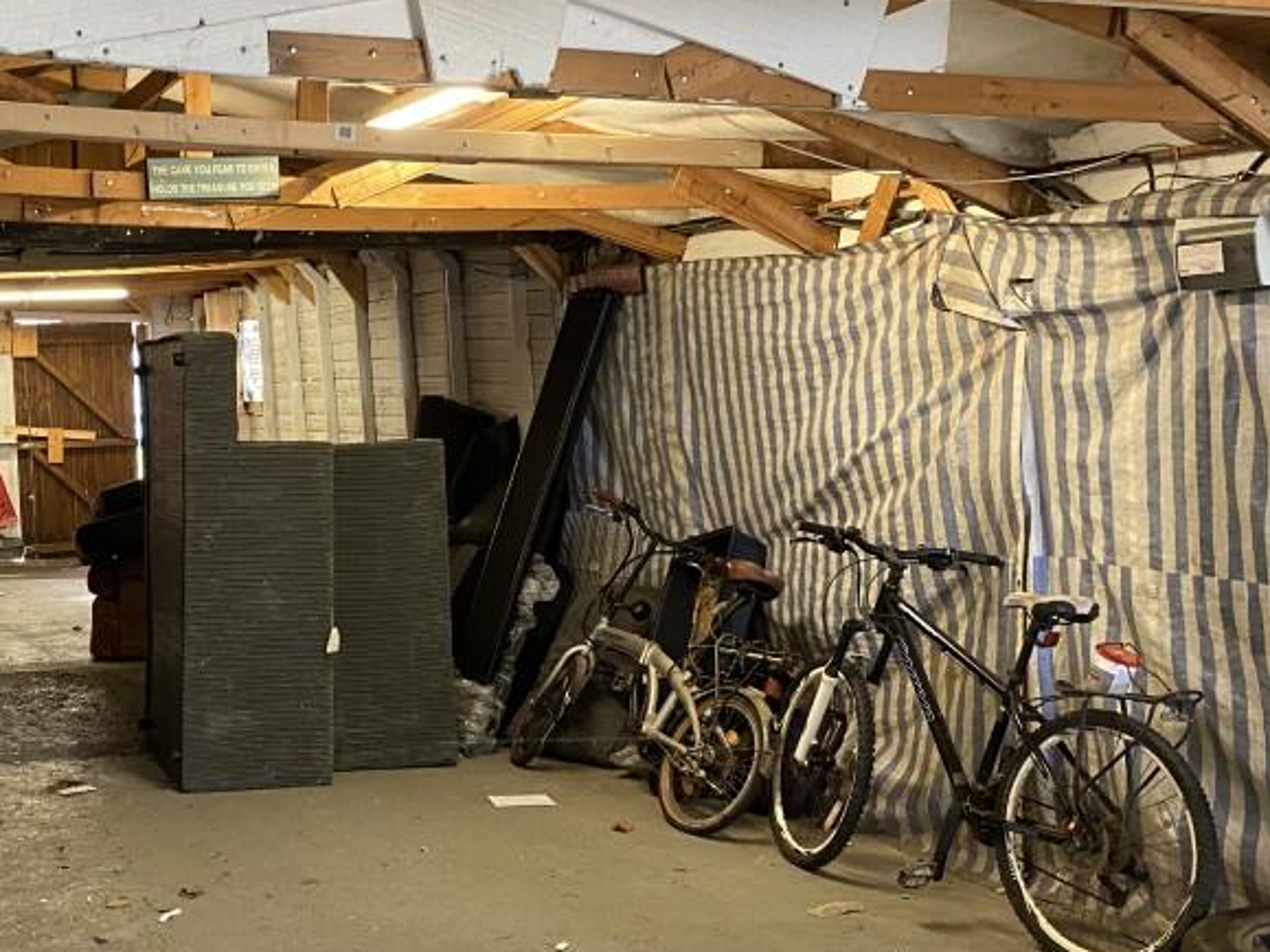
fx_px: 1687
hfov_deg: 39.8
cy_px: 515
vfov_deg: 31.5
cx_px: 281
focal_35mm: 46
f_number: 1.8
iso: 250
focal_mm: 4.25
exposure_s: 1/50
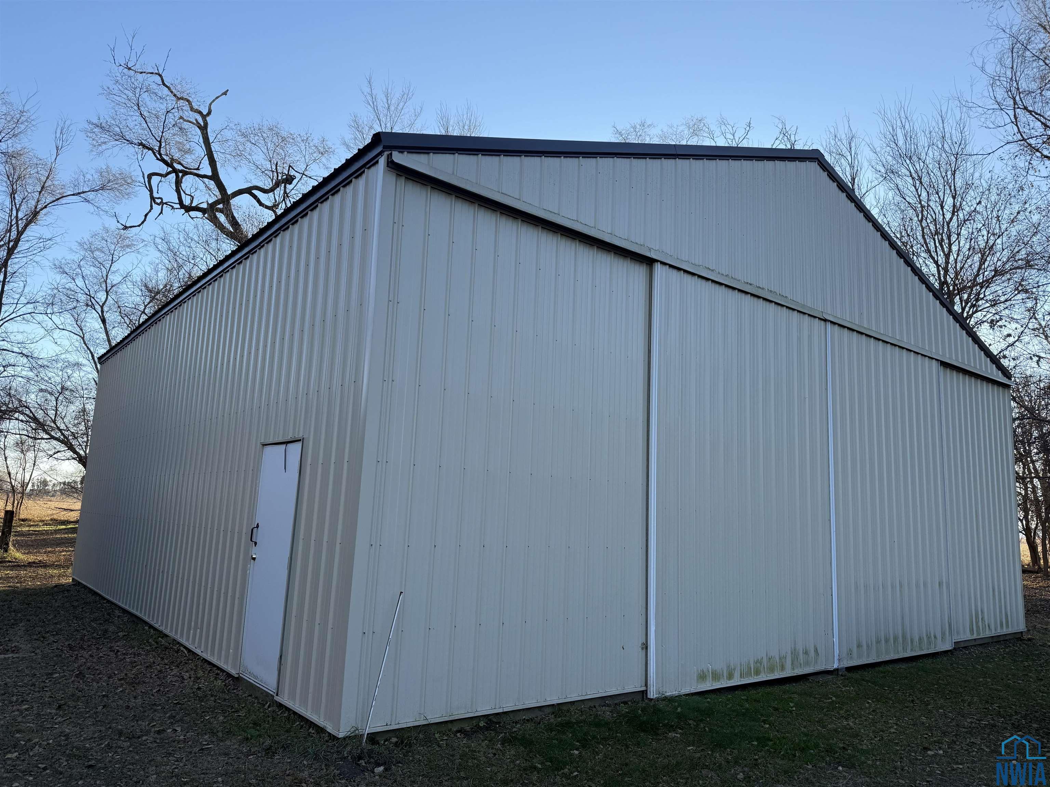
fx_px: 728
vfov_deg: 56.8
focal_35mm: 24
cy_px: 394
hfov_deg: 71.6
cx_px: 525
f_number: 1.78
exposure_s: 1/1337
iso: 80
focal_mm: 6.76
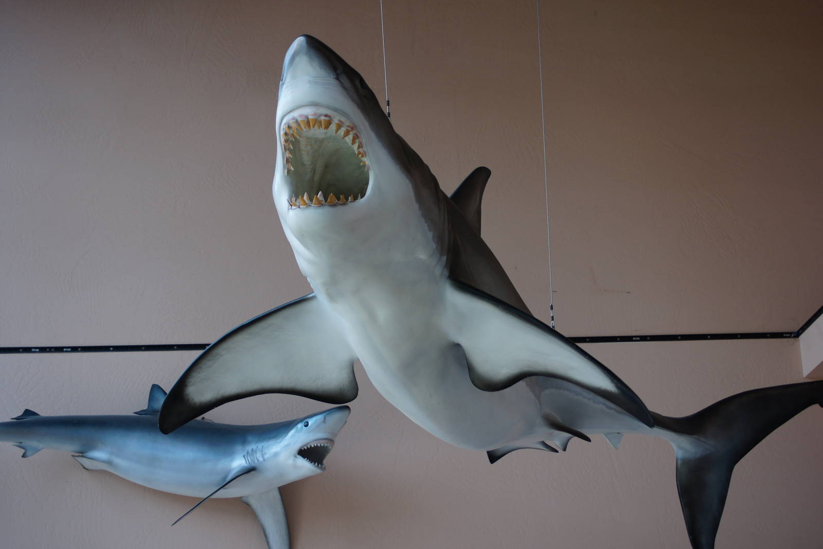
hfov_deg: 24.6
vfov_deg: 16.6
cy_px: 274
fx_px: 1886
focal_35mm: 82
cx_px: 412
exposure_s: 1/100
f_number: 4.5
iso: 200
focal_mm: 55
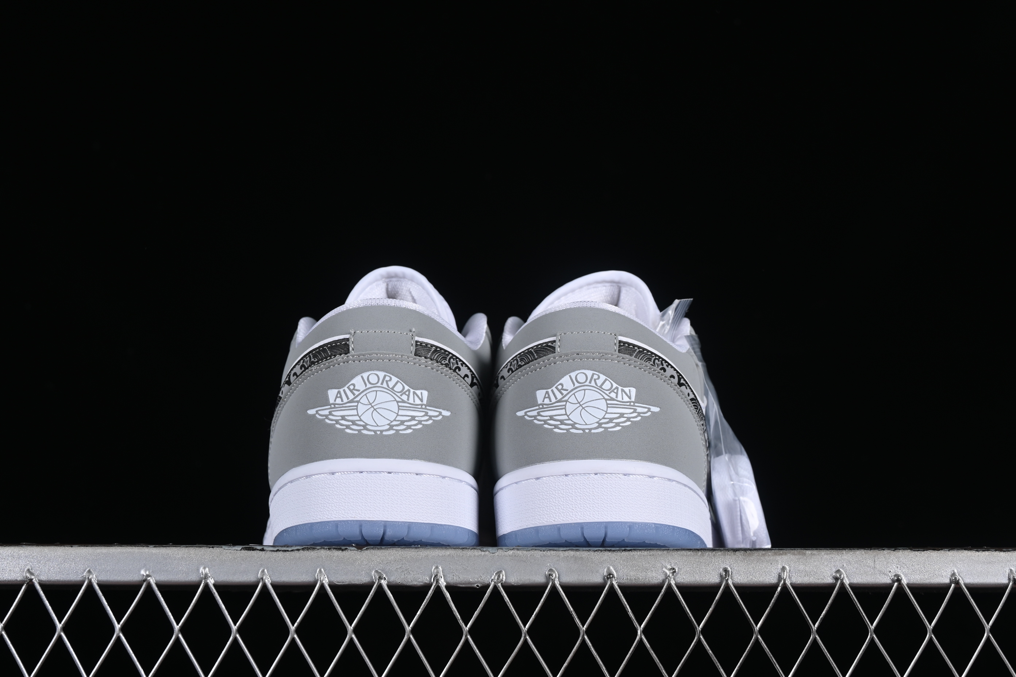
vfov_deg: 18.2
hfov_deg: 27.0
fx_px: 2117
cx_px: 508
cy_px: 338
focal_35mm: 75
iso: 160
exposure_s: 1/80
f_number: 8
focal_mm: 50
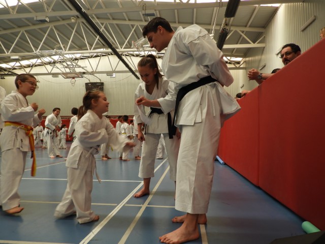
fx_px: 225
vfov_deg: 56.8
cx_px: 162
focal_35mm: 24
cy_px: 122
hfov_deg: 71.6
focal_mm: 4.3
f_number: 3.3
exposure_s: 1/50
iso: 100
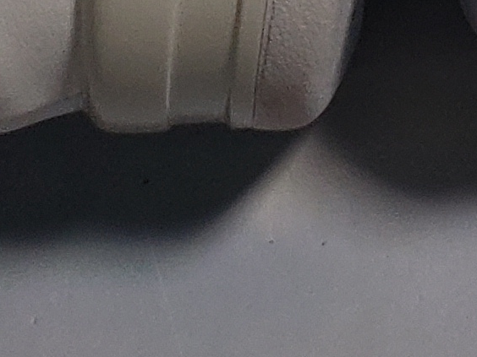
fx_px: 2563
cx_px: 459
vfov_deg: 6.8
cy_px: -873
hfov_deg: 10.6
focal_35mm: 186
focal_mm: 4.3
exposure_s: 1/391
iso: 50
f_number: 1.5
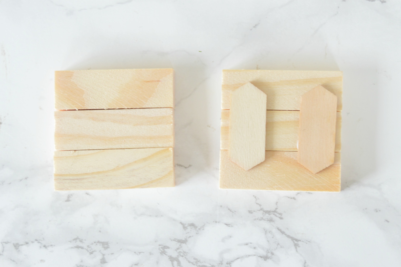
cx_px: 200
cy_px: 134
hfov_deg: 31.9
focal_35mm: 63
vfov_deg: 21.5
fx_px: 701
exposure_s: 1/20
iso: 400
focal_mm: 42
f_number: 5.6
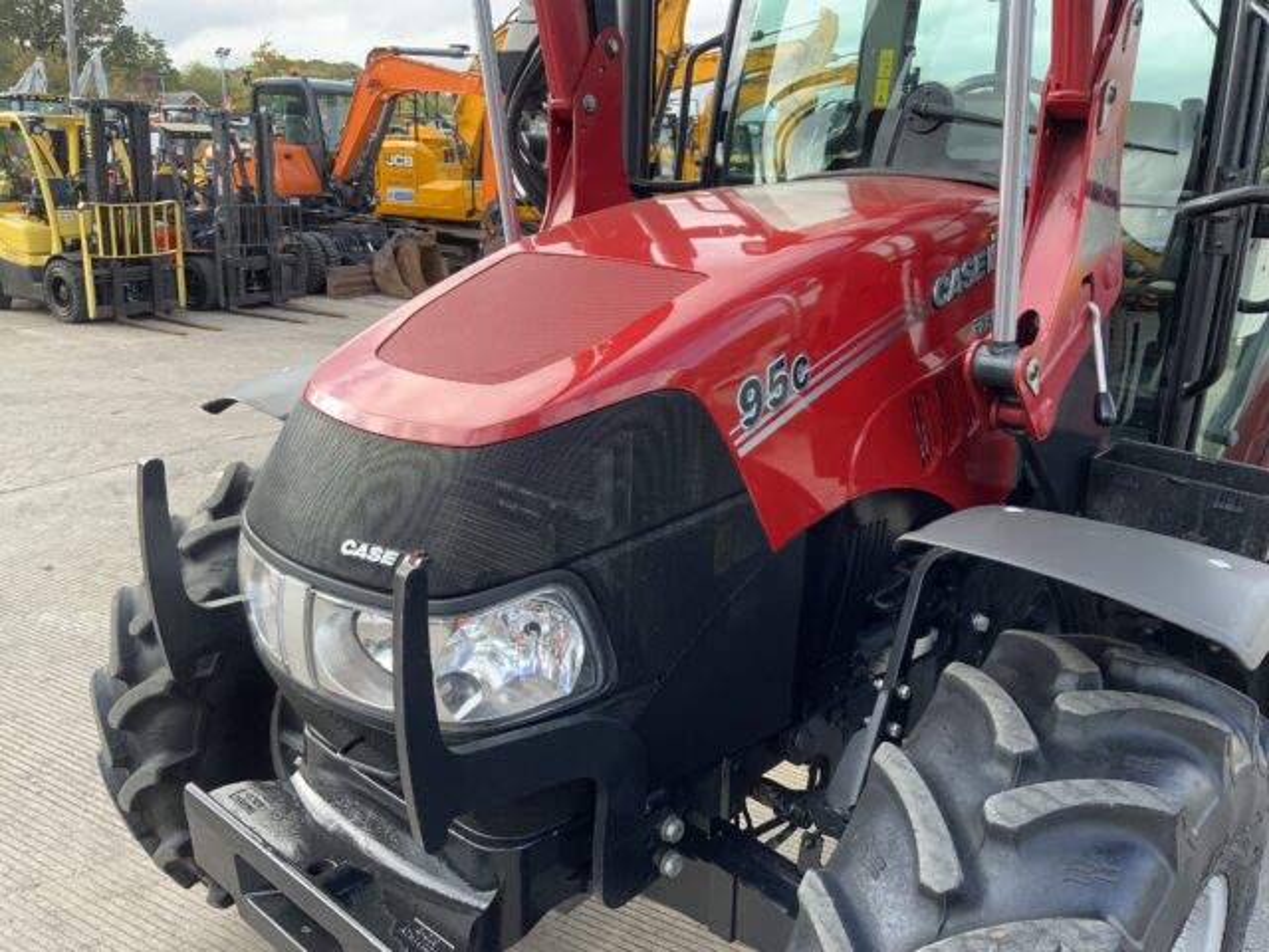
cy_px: 476
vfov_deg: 48.2
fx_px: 1063
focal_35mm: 29
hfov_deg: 61.7
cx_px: 634
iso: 16
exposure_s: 1/316
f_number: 1.8
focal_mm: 3
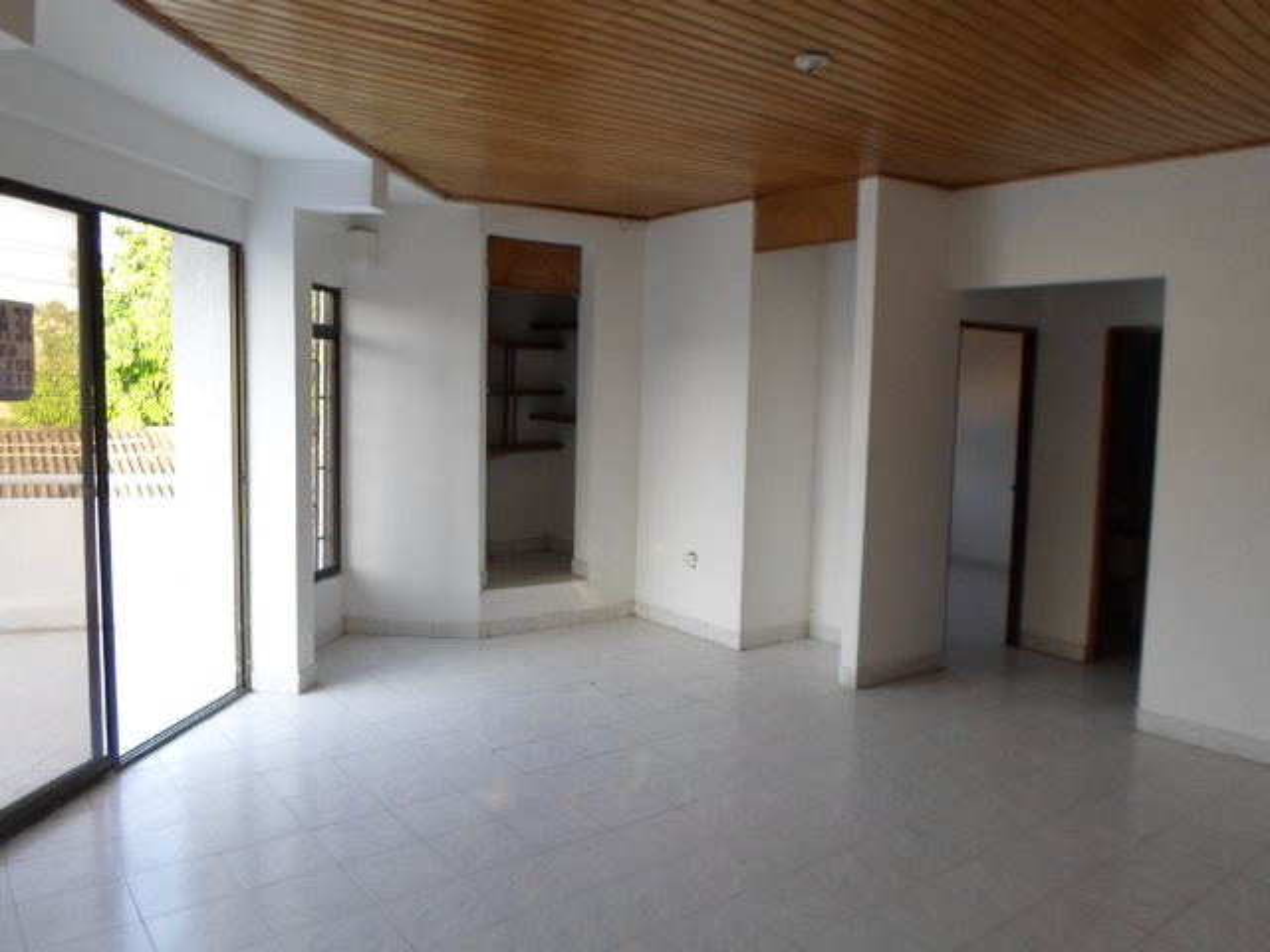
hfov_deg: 69.4
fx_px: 917
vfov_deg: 54.9
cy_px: 476
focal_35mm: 25
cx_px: 635
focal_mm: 4.5
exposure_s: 1/60
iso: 80
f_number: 2.5
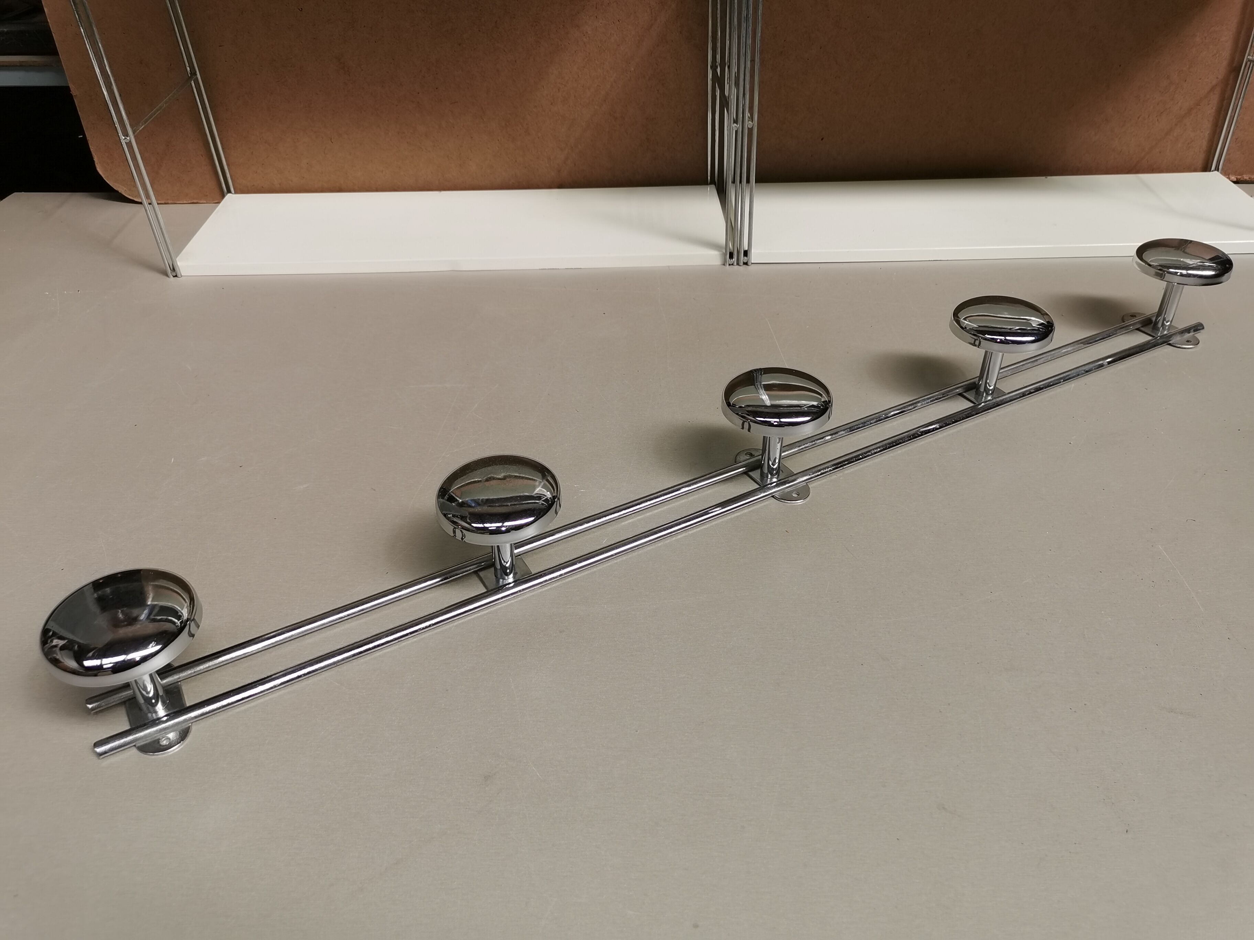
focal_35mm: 27
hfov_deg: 65.3
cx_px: 627
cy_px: 470
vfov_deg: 51.4
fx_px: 978
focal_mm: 5.58
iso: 50
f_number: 1.8
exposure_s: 1/234
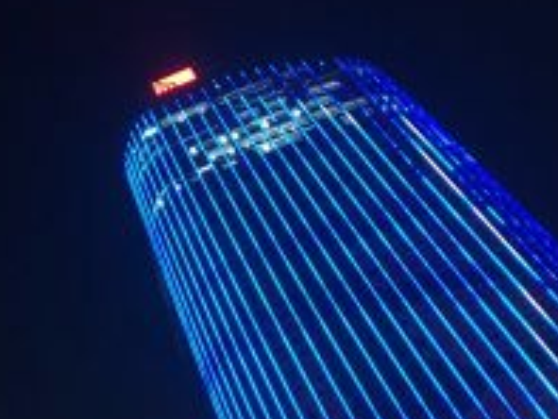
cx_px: -42
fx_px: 1661
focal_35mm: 103
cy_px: 435
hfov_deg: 18.4
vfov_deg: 14.1
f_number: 1.8
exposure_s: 1/15
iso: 100
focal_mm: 3.99
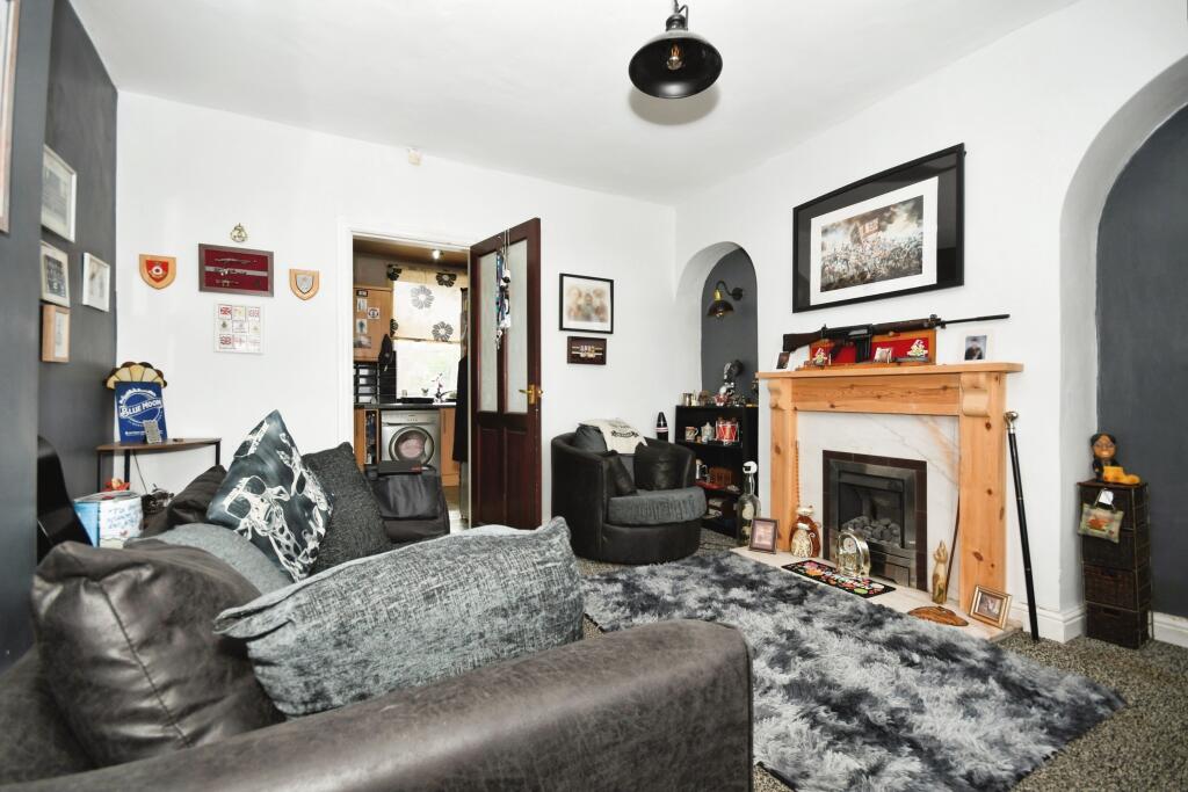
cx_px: 594
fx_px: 495
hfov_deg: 100.4
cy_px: 396
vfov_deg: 77.3
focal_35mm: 15
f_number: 8
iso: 400
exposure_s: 1/60
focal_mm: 10
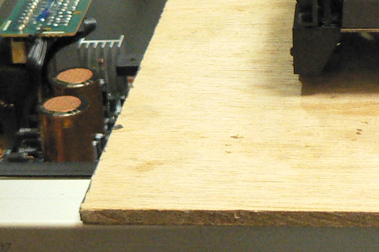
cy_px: 92
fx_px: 1337
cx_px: 306
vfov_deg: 10.8
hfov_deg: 16.0
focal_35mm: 127
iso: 400
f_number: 2.8
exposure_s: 1/30
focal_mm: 6
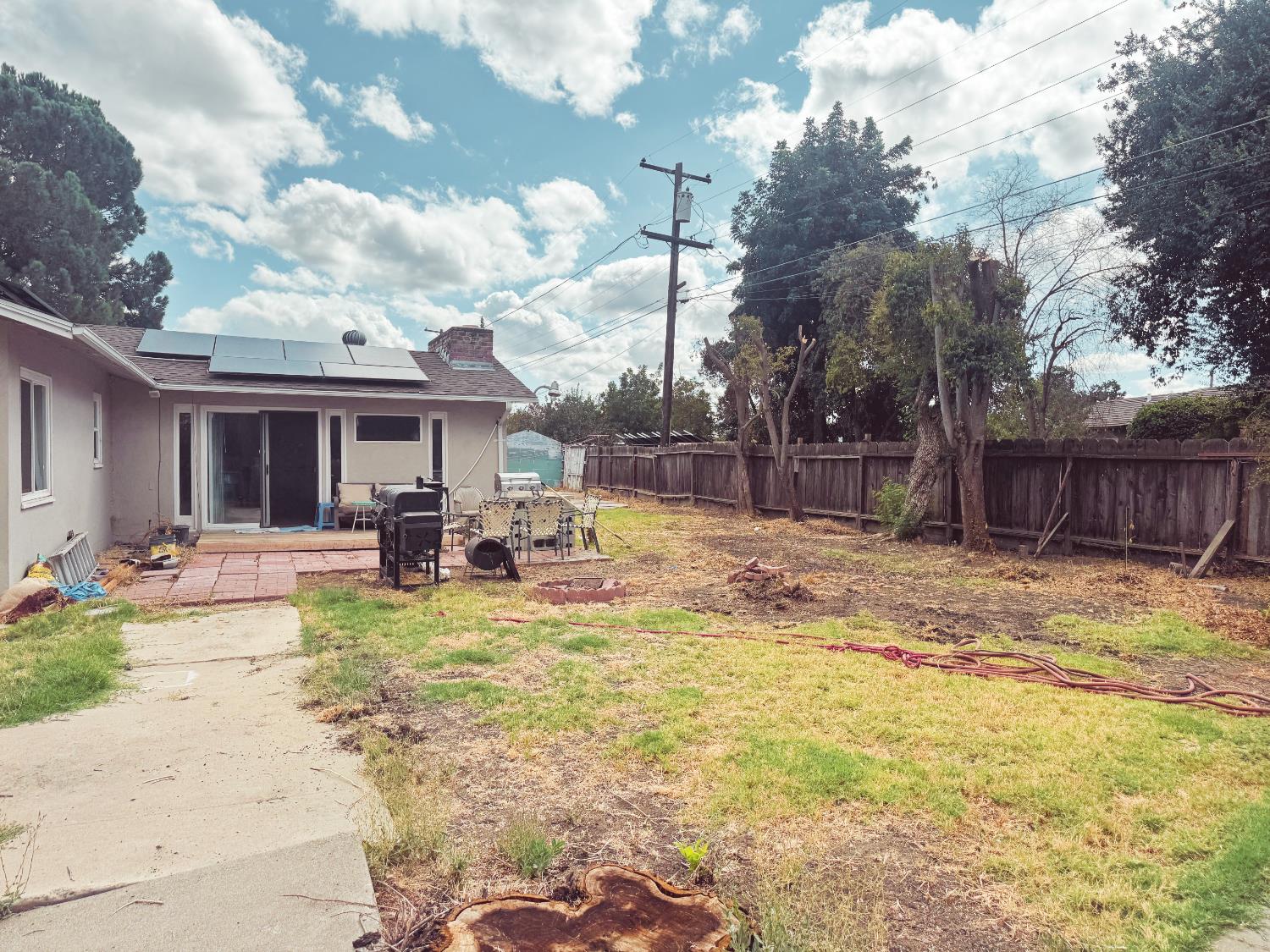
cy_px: 476
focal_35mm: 24
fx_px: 881
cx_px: 635
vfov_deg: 56.8
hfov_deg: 71.6
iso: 80
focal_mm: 6.76
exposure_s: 1/6410
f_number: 1.78
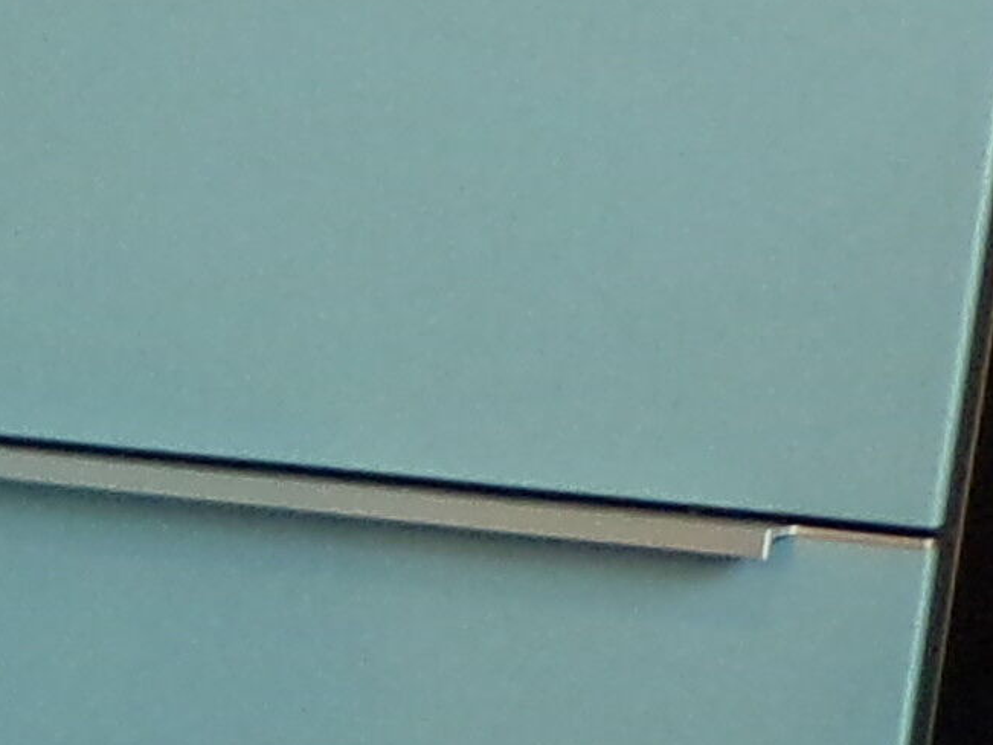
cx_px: -1056
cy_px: 1582
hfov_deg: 10.6
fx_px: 4876
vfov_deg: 8.2
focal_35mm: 170
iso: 200
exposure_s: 1/34
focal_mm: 4.3
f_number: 3
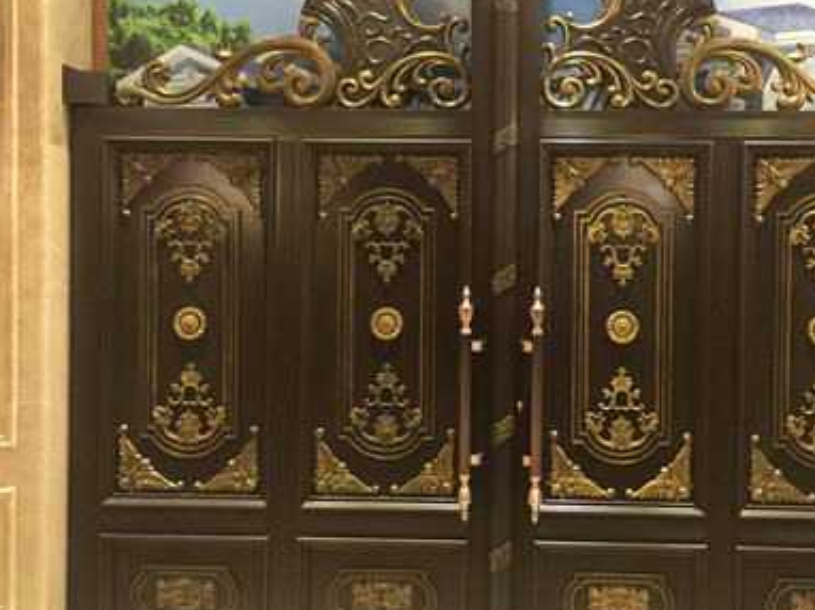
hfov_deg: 48.5
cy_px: 289
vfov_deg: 37.7
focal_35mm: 38
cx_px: 510
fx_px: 894
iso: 100
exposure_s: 1/17
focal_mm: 4.15
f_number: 2.2
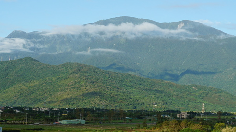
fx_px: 533
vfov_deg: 14.1
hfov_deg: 25.0
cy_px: 99
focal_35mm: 85
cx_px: 110
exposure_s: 1/100
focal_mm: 25
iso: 100
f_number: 10
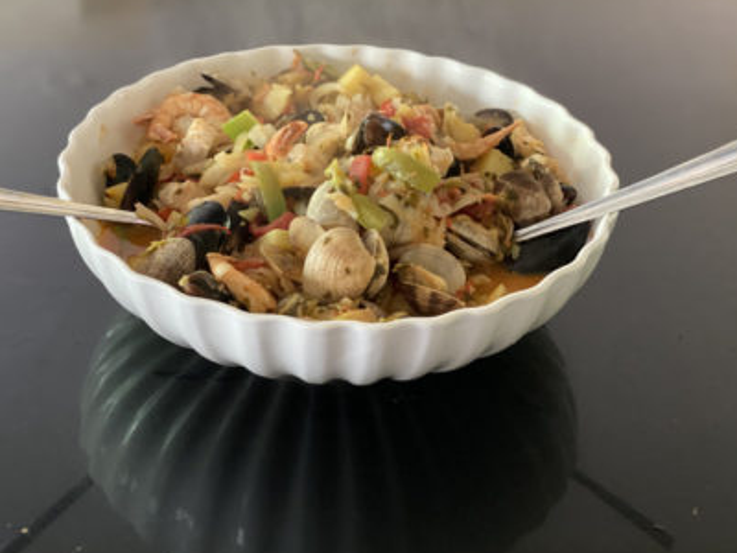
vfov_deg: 22.6
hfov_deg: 29.8
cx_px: 326
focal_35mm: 65
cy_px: 263
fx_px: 1384
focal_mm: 6
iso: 400
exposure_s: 1/24
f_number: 2
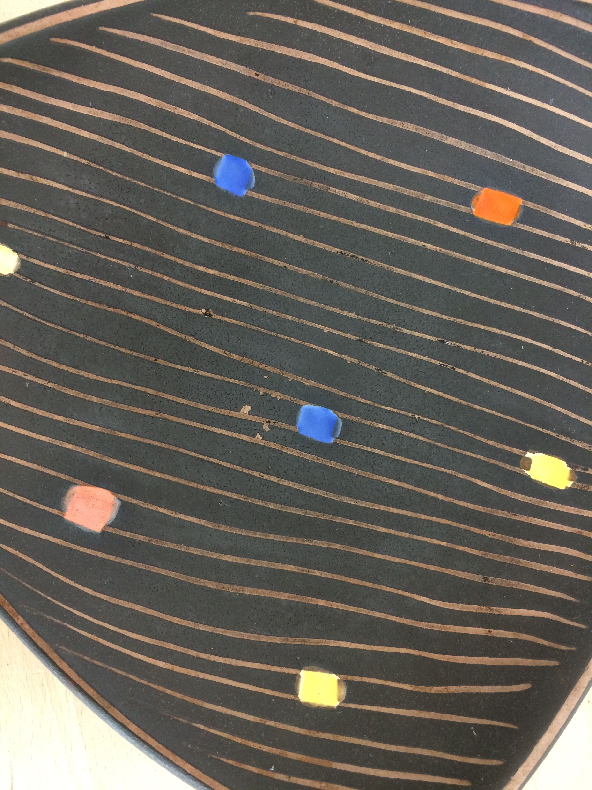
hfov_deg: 48.2
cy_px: 395
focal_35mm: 29
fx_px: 661
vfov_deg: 61.7
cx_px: 296
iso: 200
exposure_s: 1/33
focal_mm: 4.15
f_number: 2.2
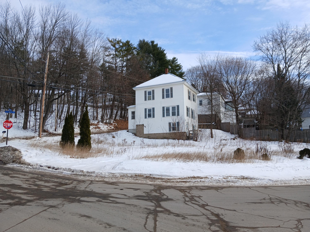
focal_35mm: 26
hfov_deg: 67.3
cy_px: 116
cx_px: 155
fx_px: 233
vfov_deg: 53.1
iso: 20
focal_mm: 3.98
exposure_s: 1/410
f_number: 1.8
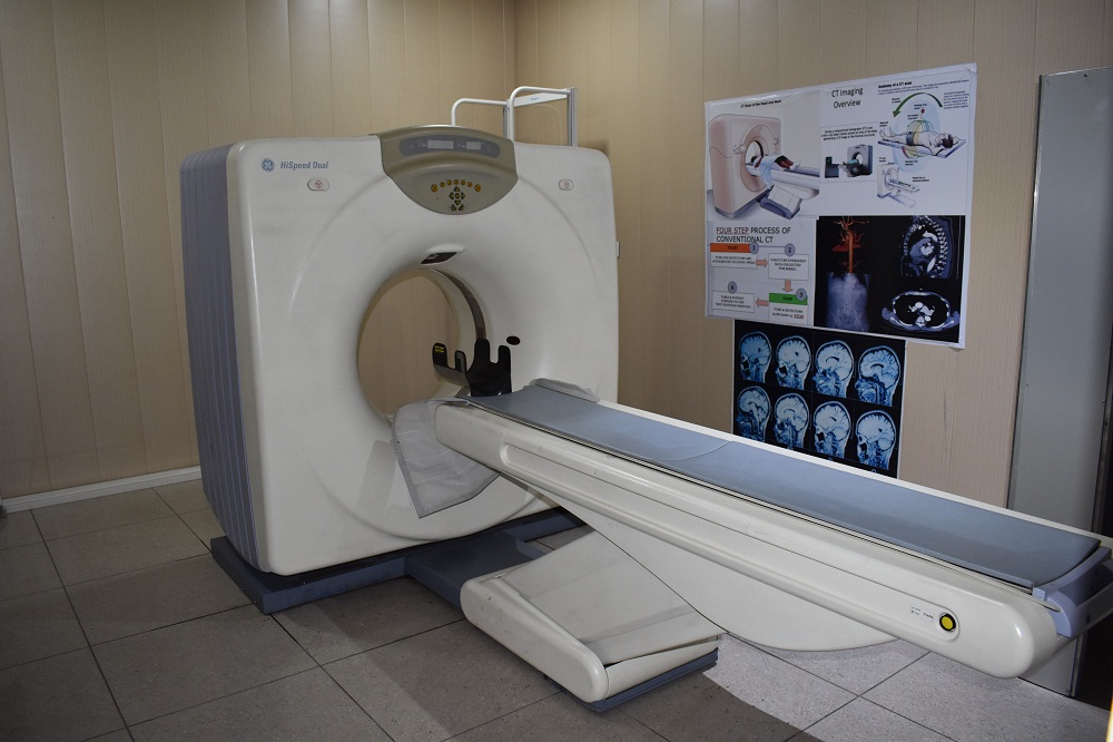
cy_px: 371
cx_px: 556
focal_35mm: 27
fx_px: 834
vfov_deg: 47.9
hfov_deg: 67.4
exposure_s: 1/80
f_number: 4.5
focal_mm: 18
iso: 800
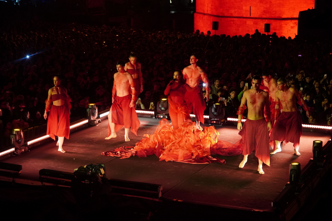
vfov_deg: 18.5
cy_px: 110
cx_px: 166
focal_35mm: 74
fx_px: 678
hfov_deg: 27.5
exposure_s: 1/80
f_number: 4
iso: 1600
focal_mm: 49
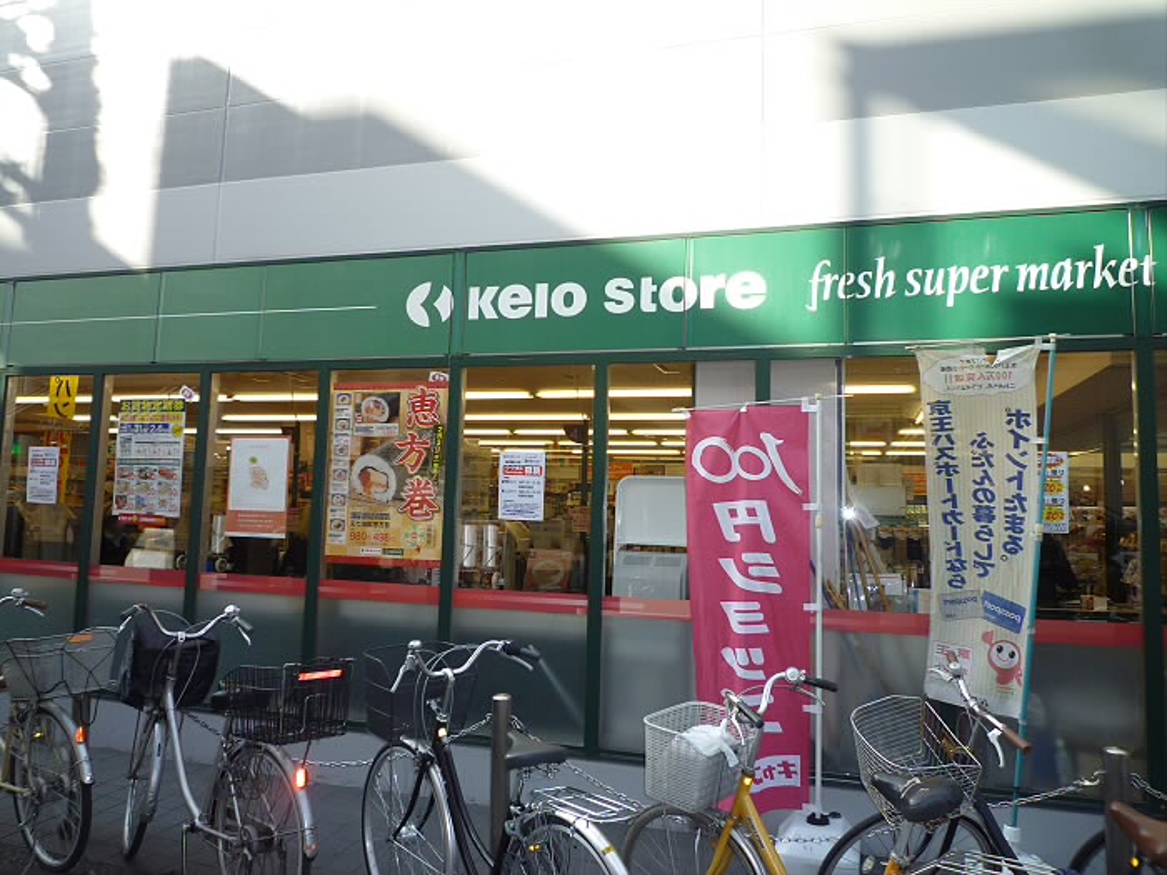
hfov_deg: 69.4
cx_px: 584
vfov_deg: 54.9
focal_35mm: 25
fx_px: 843
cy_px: 438
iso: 100
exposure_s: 1/320
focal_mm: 4.4
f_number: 2.8
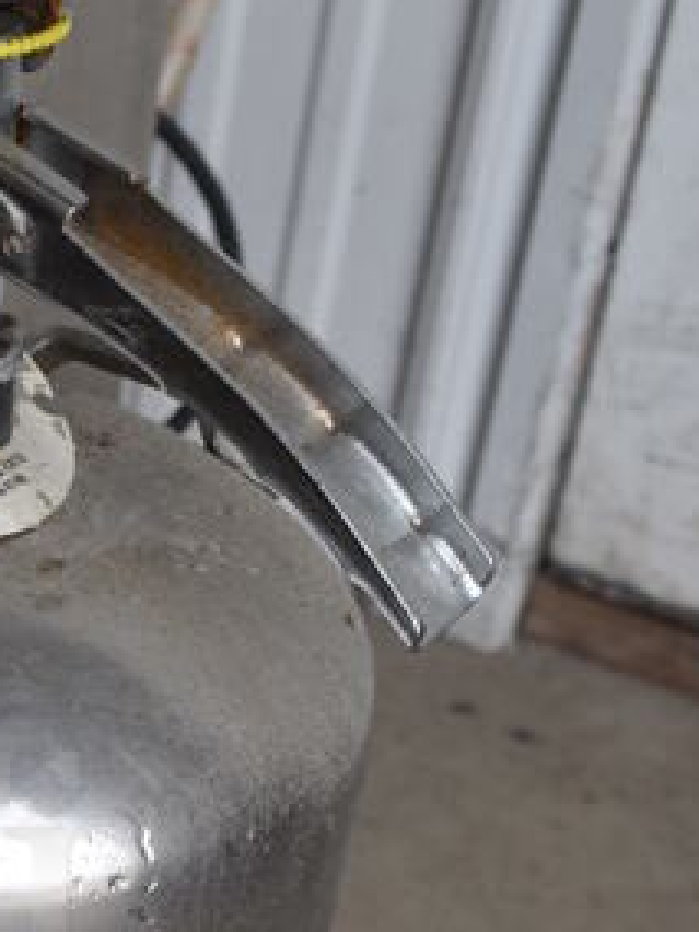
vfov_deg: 19.6
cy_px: 911
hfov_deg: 14.7
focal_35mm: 98
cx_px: -144
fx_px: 2626
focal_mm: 21
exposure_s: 1/200
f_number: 6.3
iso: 200
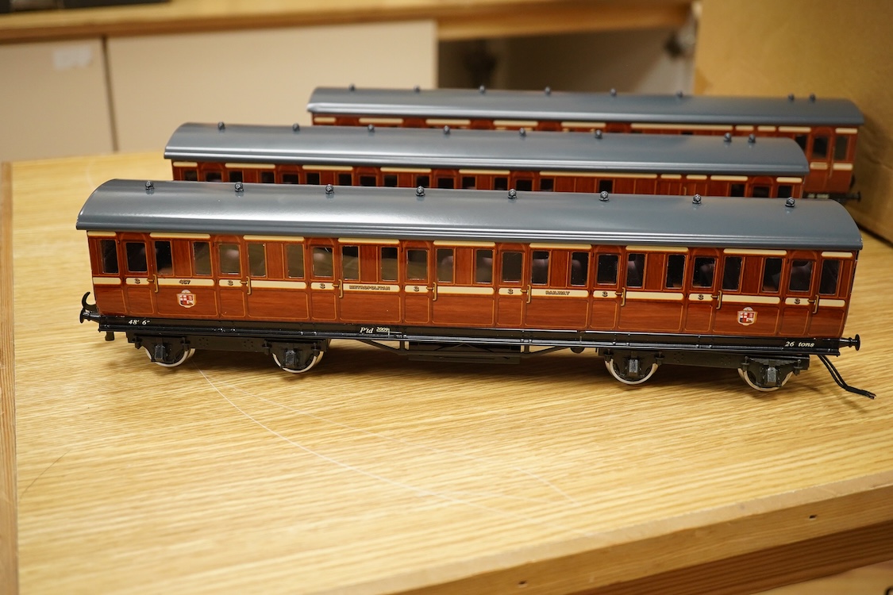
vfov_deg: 29.9
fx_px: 1116
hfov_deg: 43.6
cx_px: 446
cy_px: 298
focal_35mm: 45
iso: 2000
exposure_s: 1/200
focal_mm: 30
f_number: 6.3
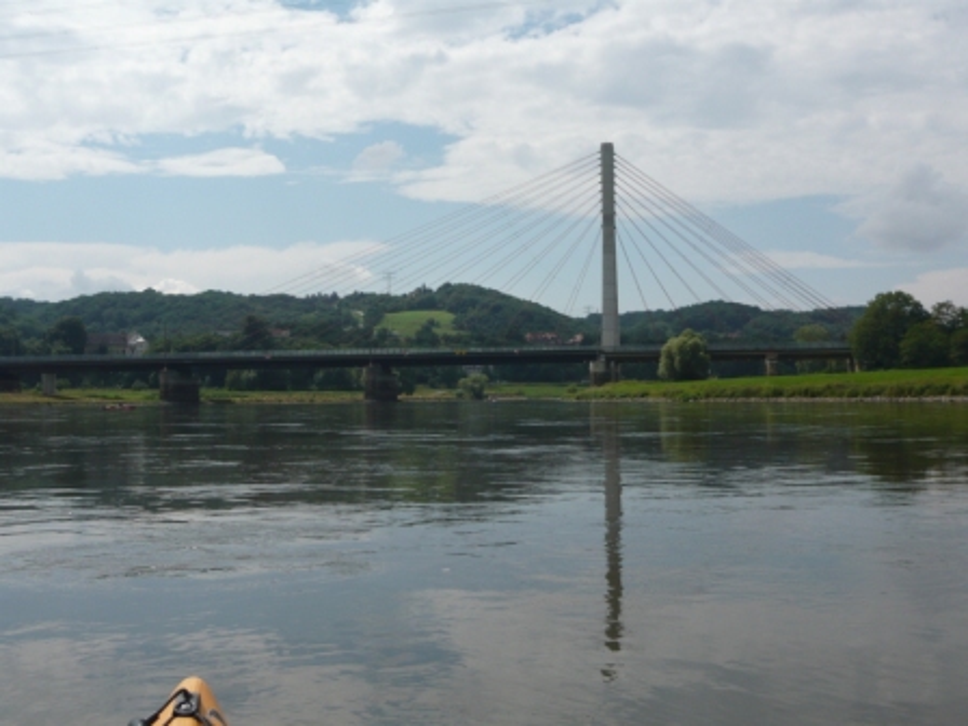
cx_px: 484
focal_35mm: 40
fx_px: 1119
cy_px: 363
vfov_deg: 36.0
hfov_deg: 46.8
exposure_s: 1/320
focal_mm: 6.6
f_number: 9
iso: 100
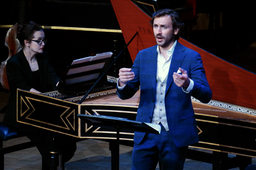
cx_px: 126
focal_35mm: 297
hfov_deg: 6.9
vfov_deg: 4.6
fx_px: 2112
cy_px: 75
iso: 6400
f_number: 6.3
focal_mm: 162
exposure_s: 1/250
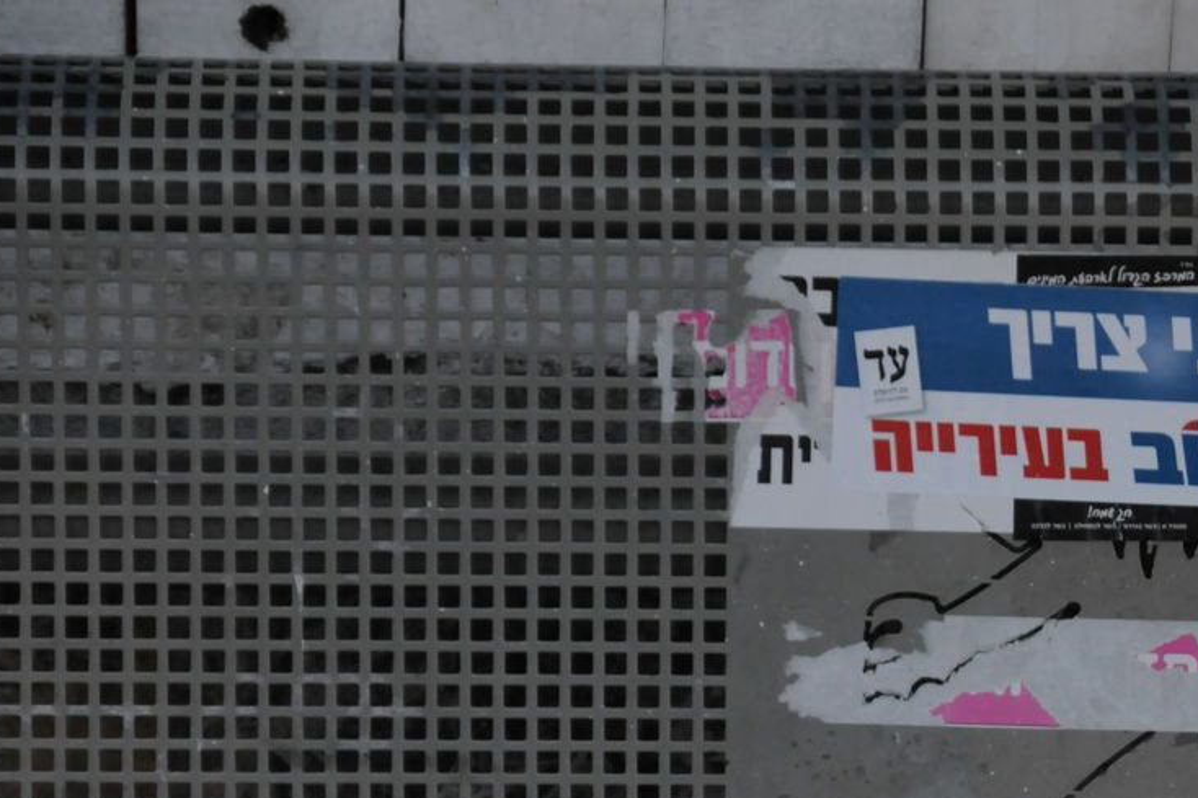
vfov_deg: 6.9
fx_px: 6654
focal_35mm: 200
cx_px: 1079
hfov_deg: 10.2
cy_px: 667
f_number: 4.5
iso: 1000
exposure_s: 1/200
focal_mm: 70
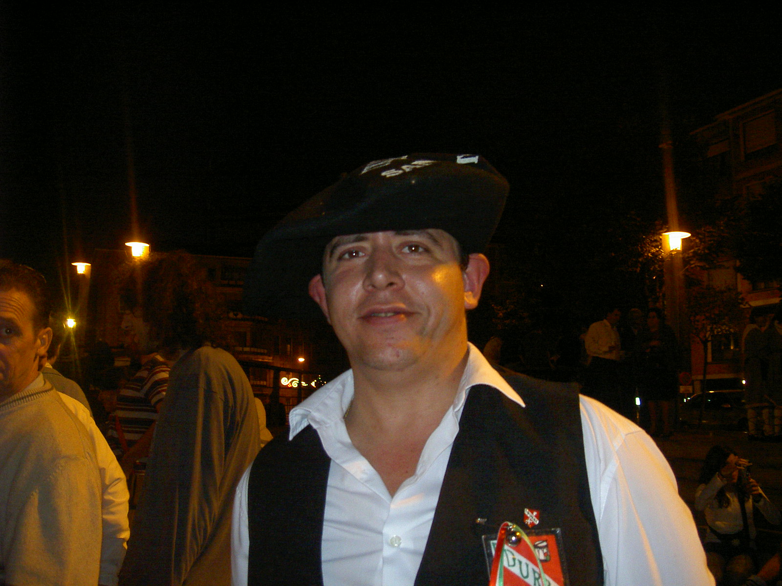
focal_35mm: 39
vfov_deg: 36.8
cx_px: 391
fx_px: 881
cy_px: 293
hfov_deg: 47.9
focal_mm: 8
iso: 100
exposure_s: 1/59.5
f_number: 2.8
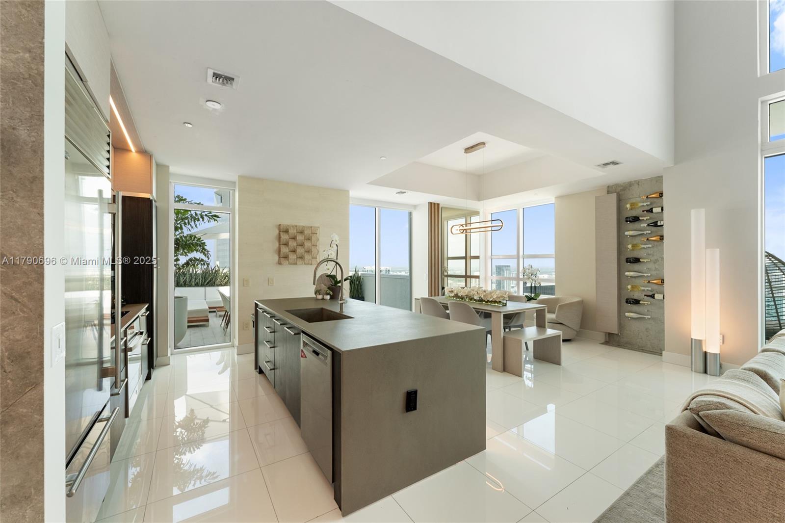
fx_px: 305
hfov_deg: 104.3
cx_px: 392
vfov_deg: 81.2
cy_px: 262
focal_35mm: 14
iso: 800
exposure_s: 1/80
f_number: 9
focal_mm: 14
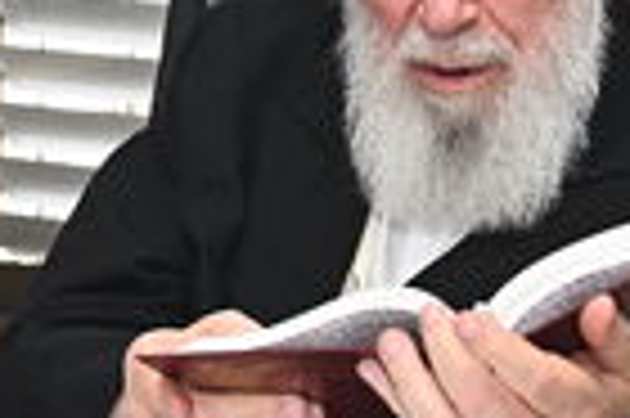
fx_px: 3094
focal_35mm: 177
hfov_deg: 11.6
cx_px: 351
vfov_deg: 7.7
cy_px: 112
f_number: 8
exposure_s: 1/200
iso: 1250
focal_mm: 62
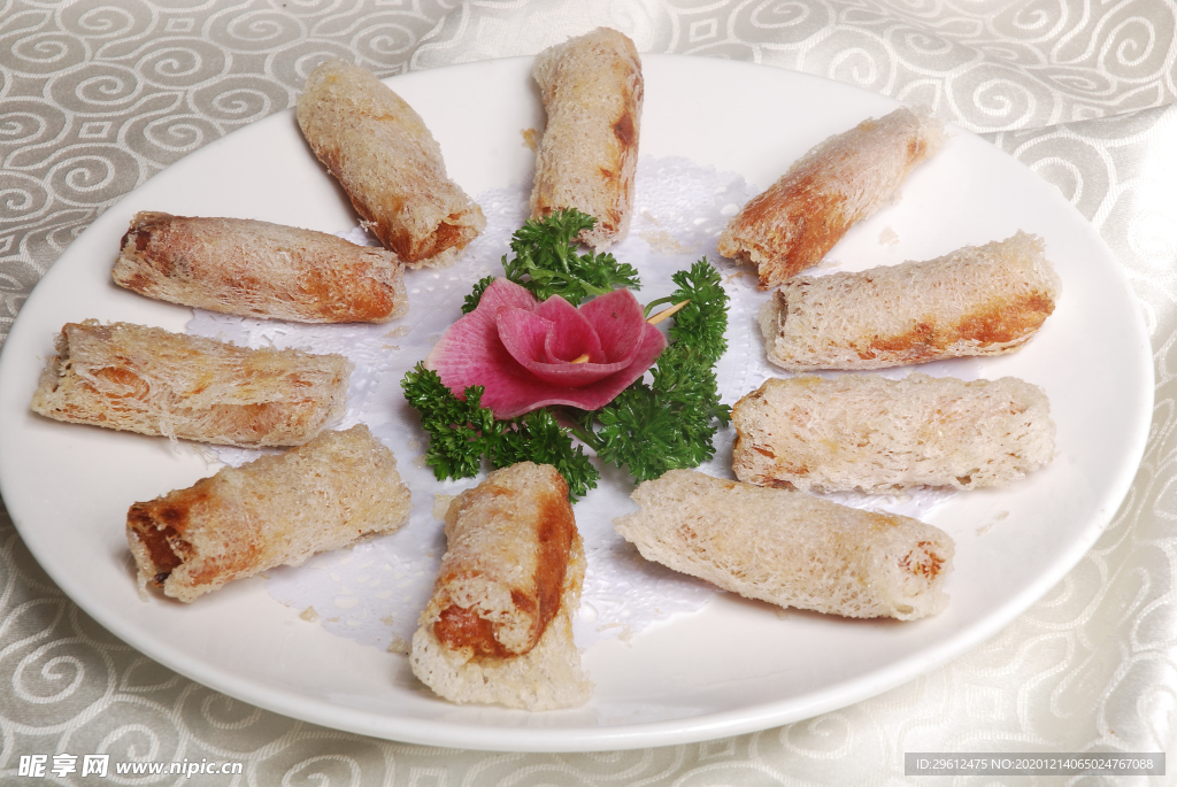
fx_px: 3044
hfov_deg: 21.9
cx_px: 588
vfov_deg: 14.7
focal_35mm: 93
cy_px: 394
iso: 100
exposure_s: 1/125
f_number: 16
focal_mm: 62
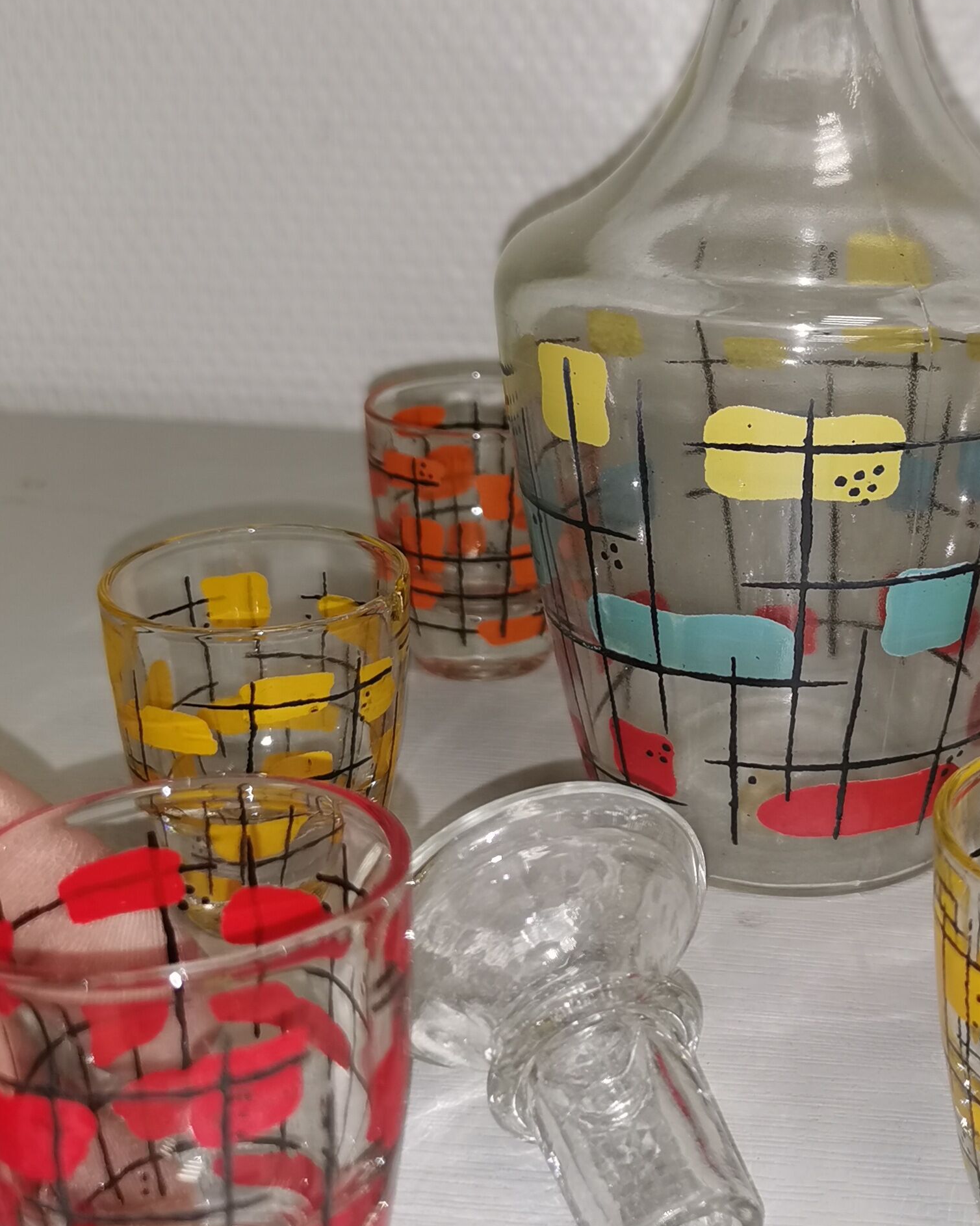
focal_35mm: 51
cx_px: 712
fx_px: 1849
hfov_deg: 29.3
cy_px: 469
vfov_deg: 36.5
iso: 50
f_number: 1.8
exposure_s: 1/103
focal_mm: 5.58
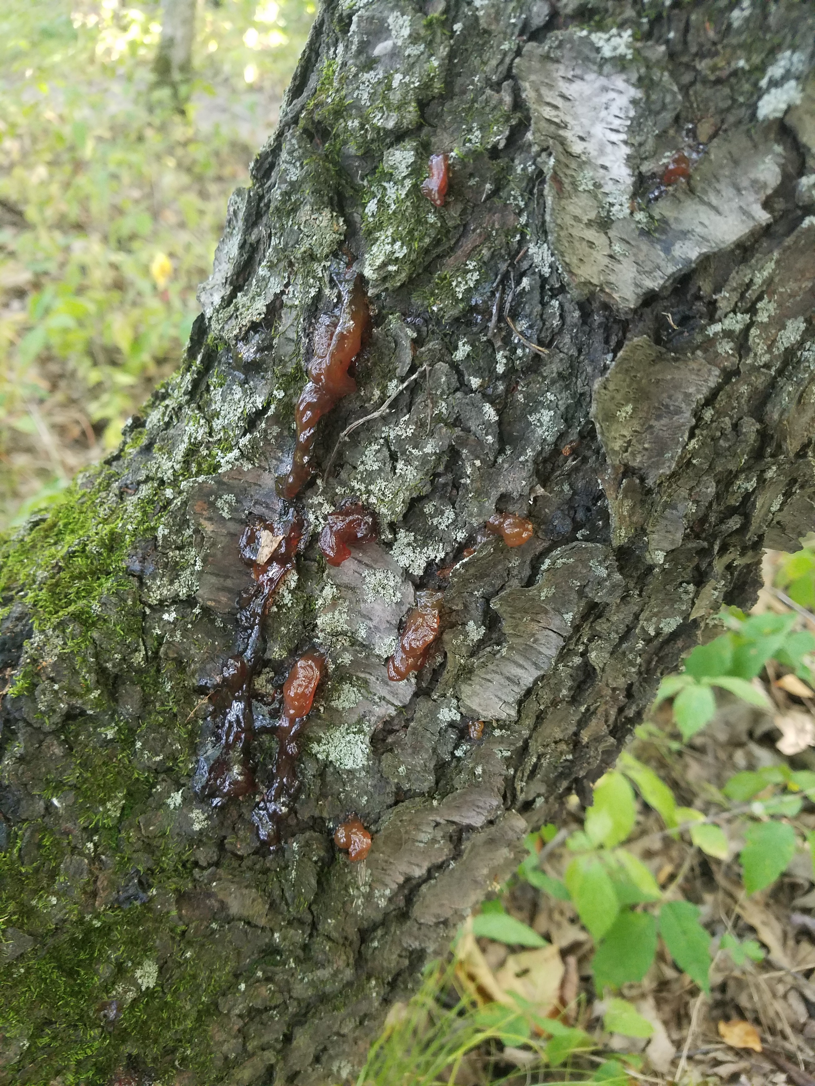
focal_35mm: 26
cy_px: 543
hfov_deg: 53.1
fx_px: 816
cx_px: 408
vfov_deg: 67.3
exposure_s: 1/30
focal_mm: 4.2
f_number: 1.7
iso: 160
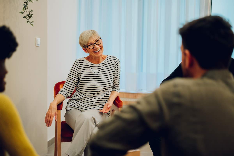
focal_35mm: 50
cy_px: 78
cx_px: 117
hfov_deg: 39.6
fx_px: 325
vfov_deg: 27.0
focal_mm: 50
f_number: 1.8
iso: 320
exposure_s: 1/200
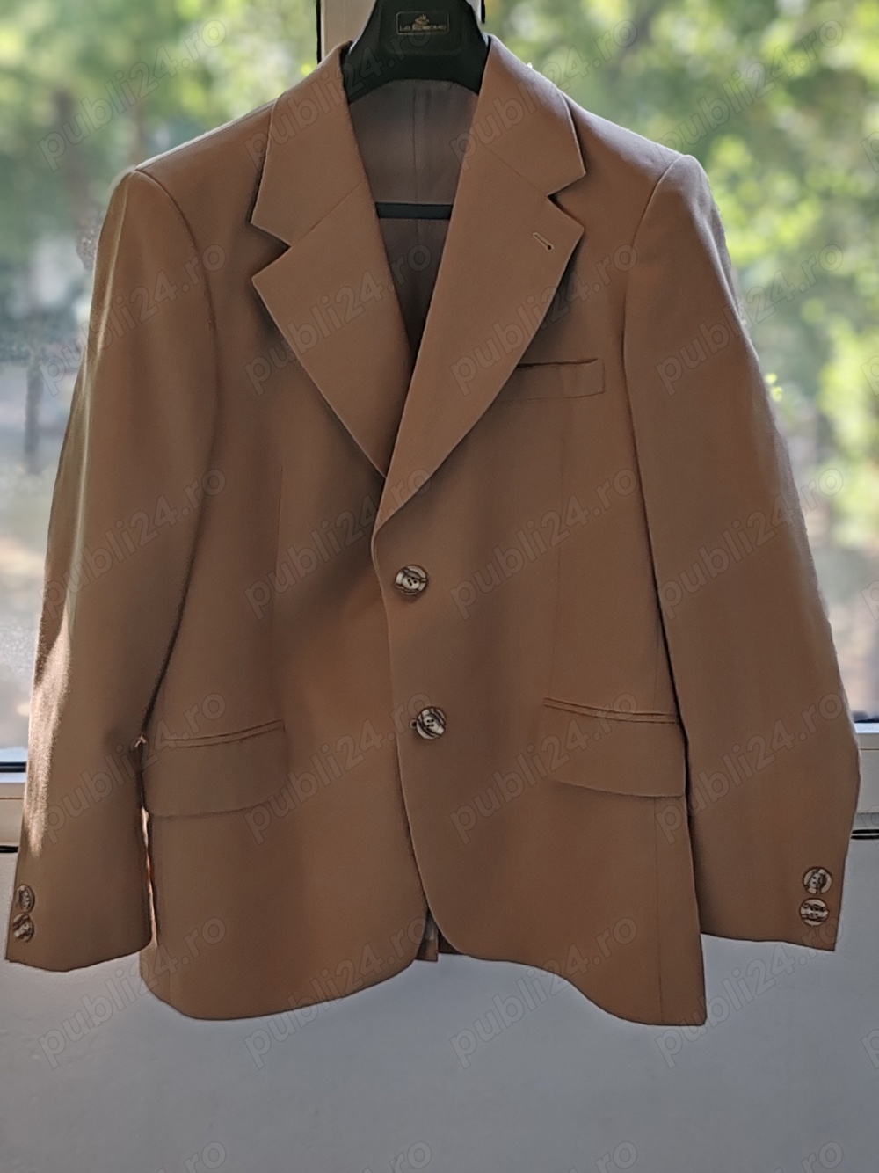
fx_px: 1829
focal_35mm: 54
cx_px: 440
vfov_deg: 35.5
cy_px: 586
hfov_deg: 27.0
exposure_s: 1/100
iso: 200
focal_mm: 6.12
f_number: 2.4
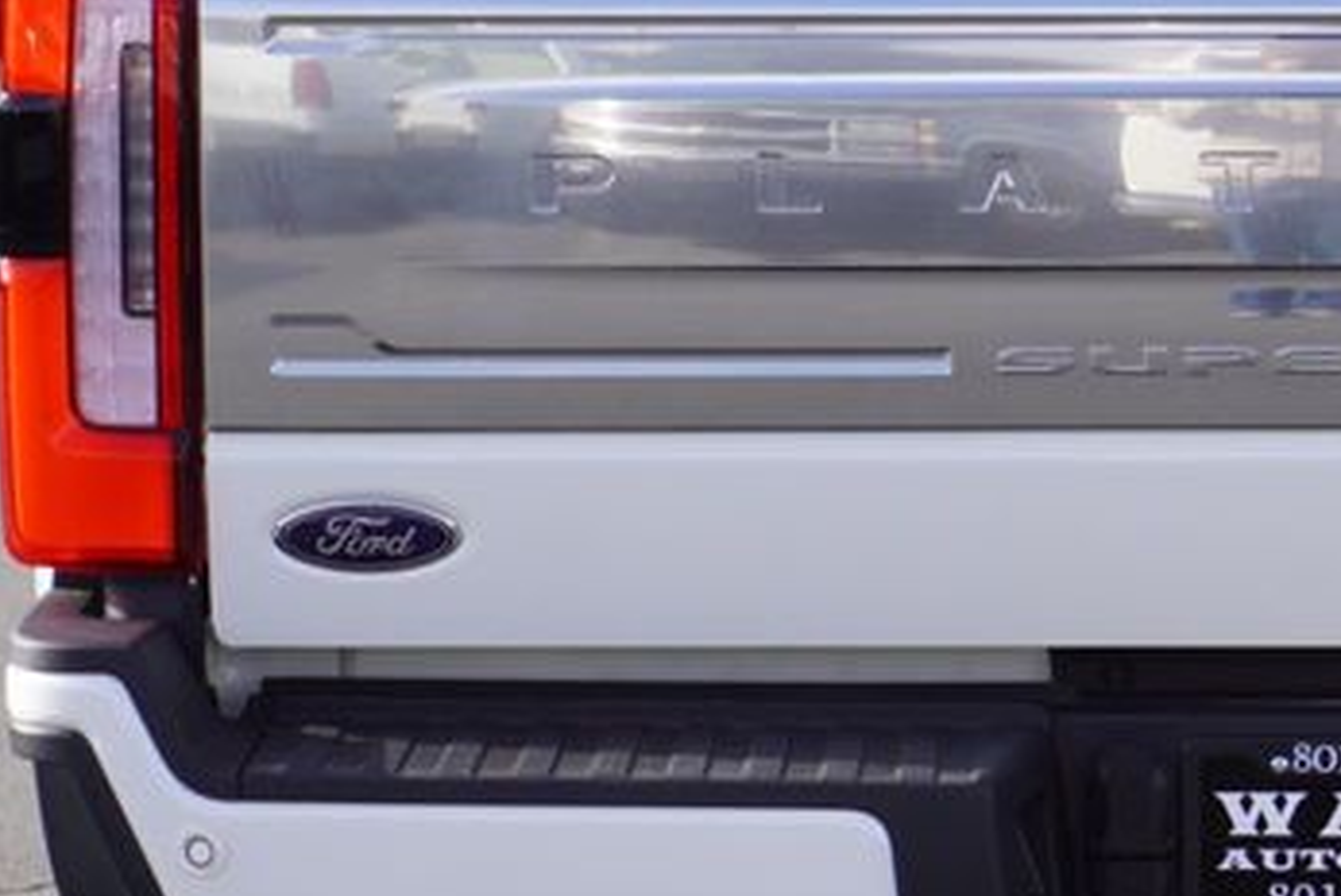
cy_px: 266
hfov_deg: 10.4
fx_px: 7270
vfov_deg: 7.1
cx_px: 1384
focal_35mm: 195
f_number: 9
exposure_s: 1/125
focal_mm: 44
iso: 100
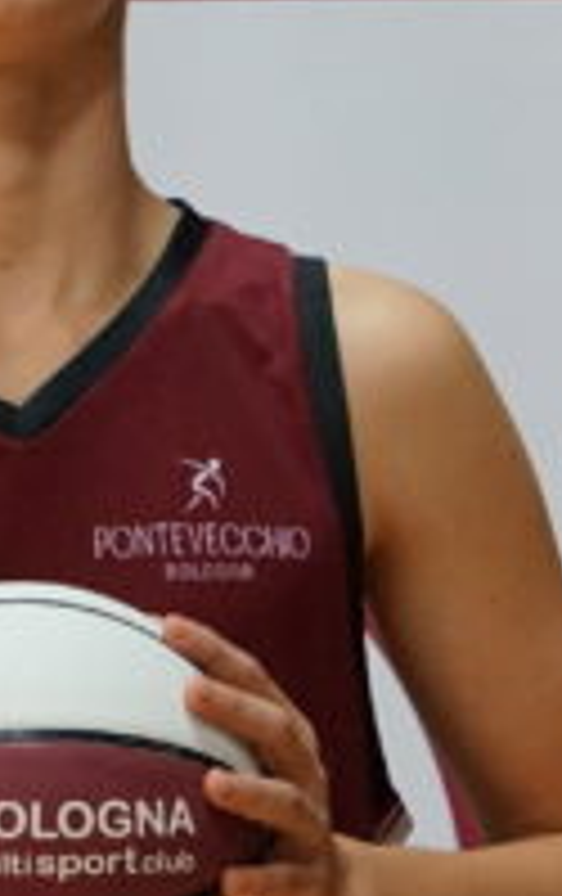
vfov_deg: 6.5
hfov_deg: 4.1
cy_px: 765
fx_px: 7863
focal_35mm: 322
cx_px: 22
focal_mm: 70
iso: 3200
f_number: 5
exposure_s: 1/125
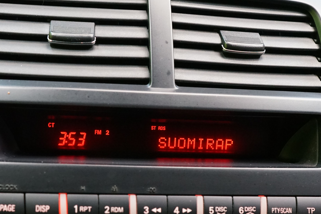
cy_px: 133
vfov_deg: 22.6
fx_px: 535
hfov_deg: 33.4
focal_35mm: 60
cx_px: 145
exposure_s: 1/50
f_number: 5.6
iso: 4000
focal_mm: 33
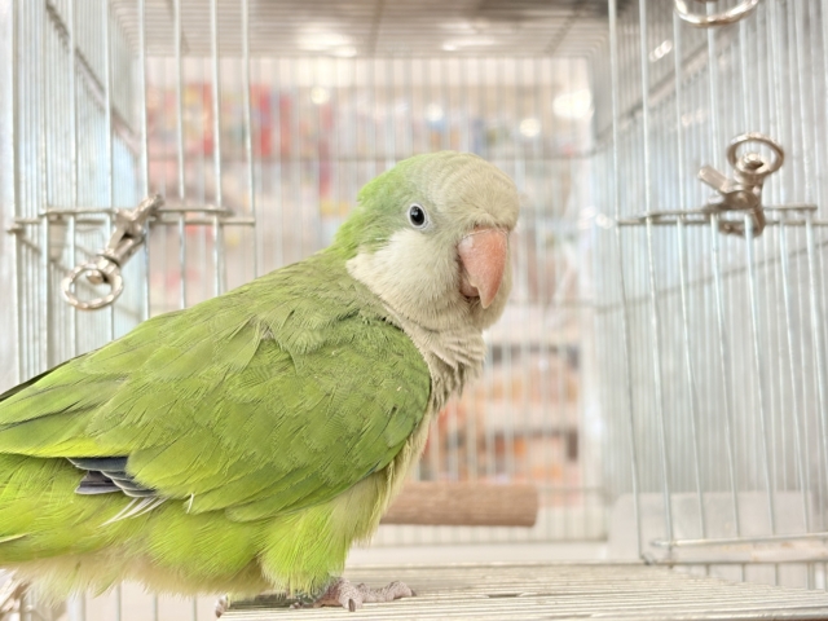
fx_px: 1244
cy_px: 310
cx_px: 414
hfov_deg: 36.8
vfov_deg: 28.0
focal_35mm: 52
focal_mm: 5.96
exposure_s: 1/50
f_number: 1.6
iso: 50
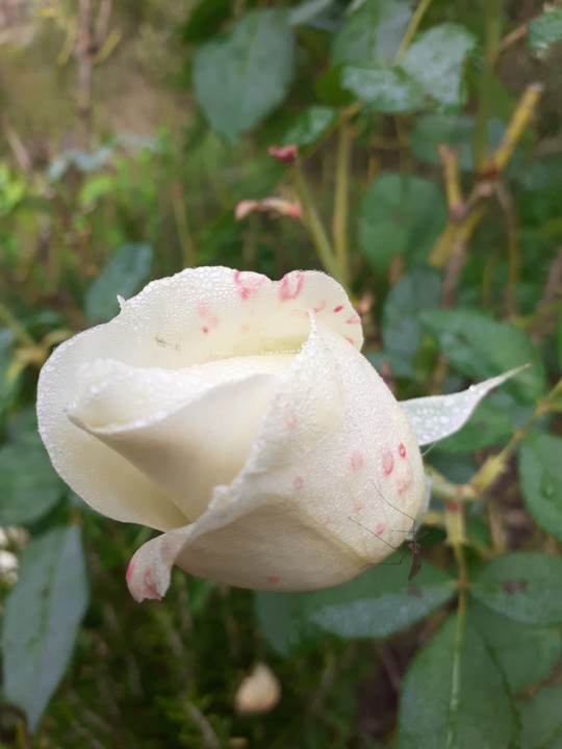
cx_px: 281
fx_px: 584
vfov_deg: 65.3
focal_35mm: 27
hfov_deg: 51.4
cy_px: 374
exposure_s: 1/320
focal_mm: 3.6
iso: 40
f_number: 1.9
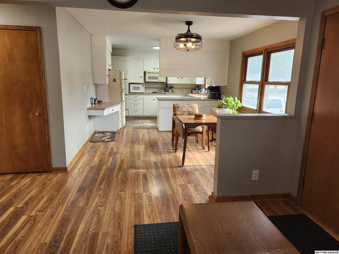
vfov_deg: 58.9
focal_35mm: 23
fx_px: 225
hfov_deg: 73.9
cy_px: 127
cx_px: 170
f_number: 1.8
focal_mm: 5.4
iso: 160
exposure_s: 1/120
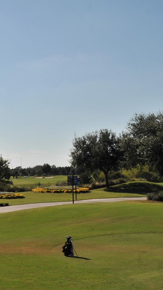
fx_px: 553
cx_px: -28
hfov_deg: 16.1
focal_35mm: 72
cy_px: 145
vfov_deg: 29.4
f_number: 11
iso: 320
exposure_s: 1/500
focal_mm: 30
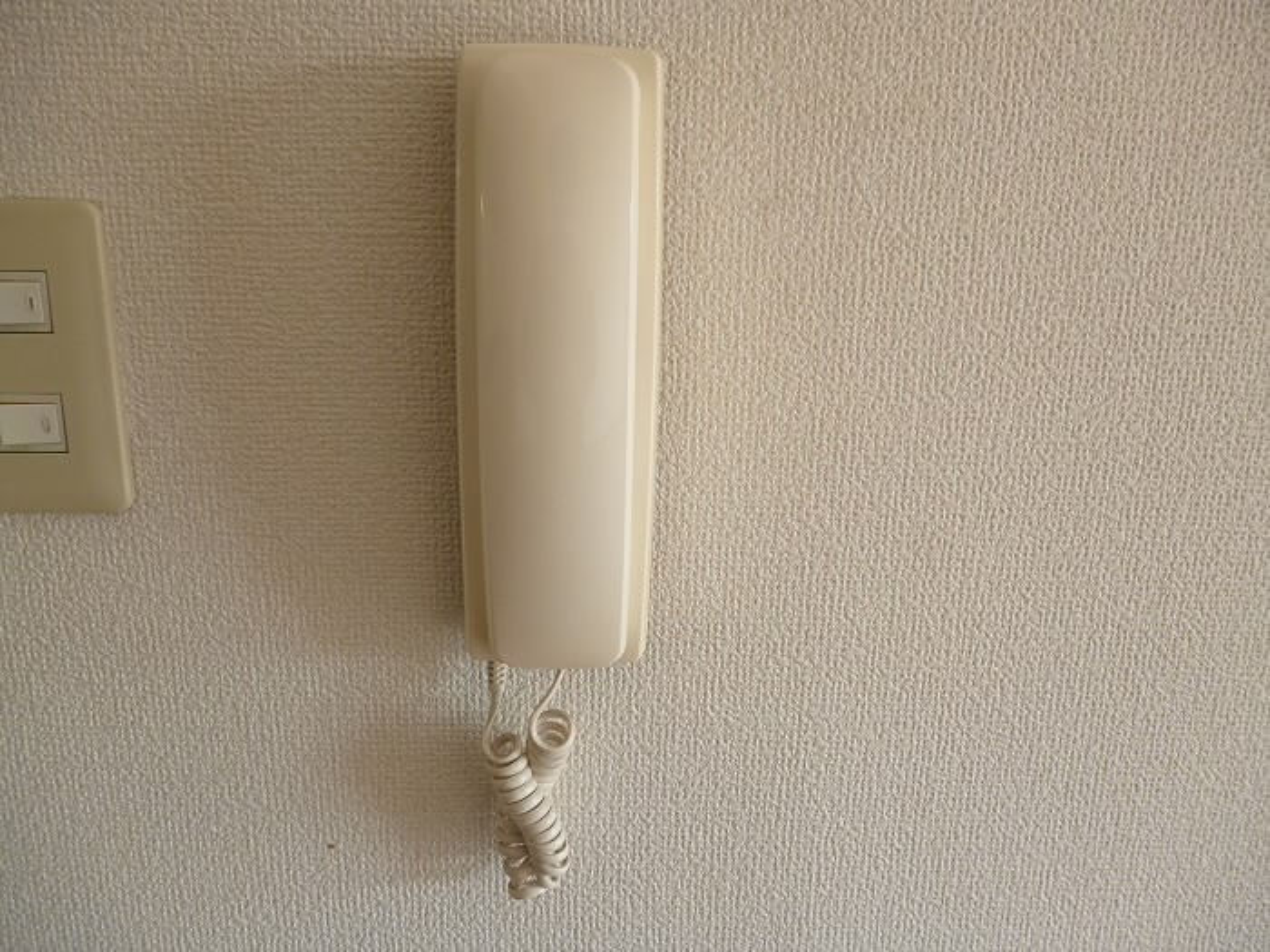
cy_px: 476
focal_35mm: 28
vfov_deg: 49.7
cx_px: 635
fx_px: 1027
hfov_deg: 63.4
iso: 200
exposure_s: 1/60
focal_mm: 5
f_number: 3.1
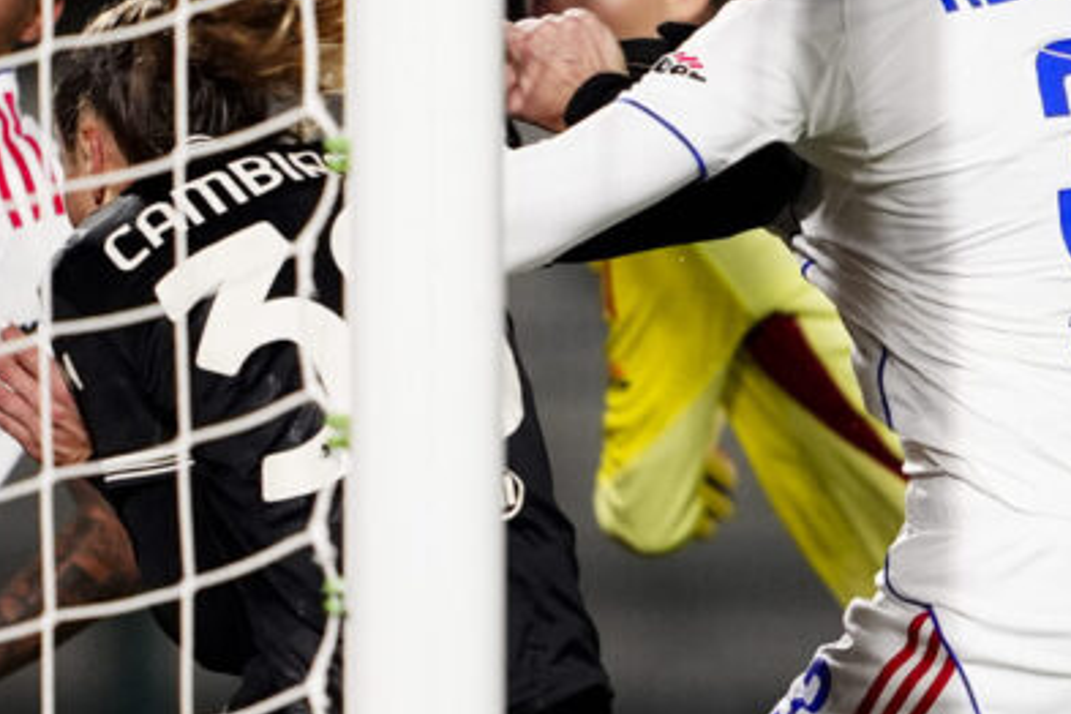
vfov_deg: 1.4
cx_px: 589
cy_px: 253
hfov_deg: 2.0
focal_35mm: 1017
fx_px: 30253
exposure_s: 1/1250
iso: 2500
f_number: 2.8
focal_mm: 400
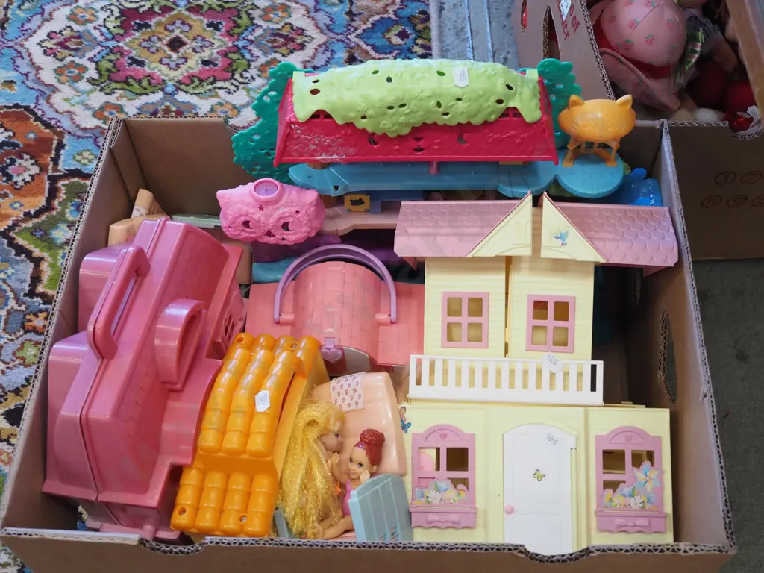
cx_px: 382
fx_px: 927
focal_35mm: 42
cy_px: 286
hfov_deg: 44.8
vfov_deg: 34.3
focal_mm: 21
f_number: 5.6
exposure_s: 1/80
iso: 1600
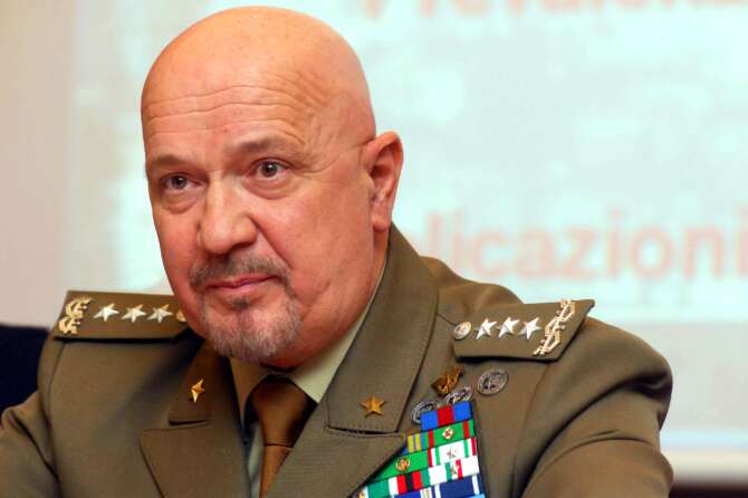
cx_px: 374
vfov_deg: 5.9
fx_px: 4828
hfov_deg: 8.9
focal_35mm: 232
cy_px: 249
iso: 640
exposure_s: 1/100
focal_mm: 155
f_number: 5
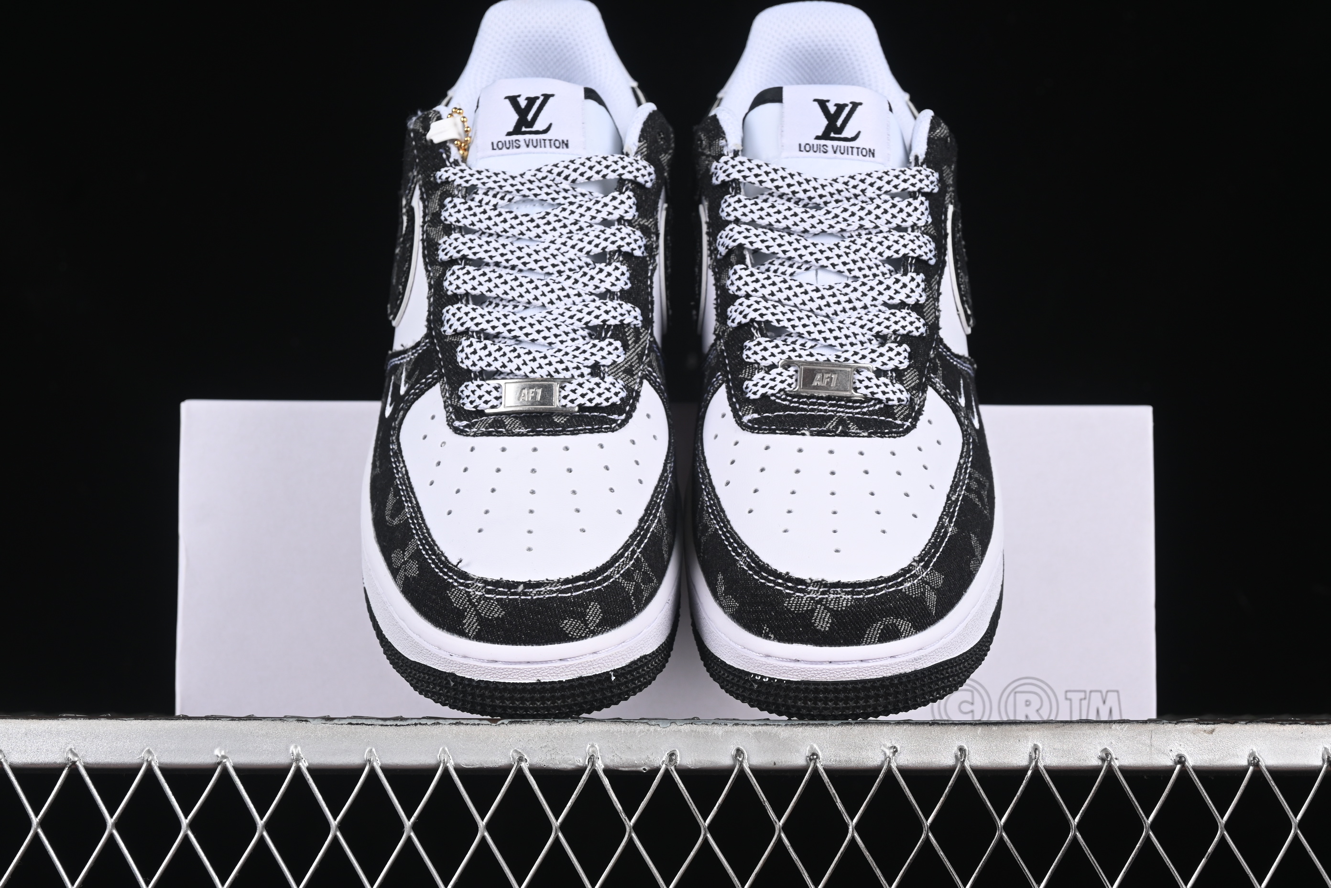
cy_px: 444
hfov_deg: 27.0
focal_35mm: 75
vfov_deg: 18.2
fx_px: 2773
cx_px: 666
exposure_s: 1/60
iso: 160
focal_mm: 50
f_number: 7.1
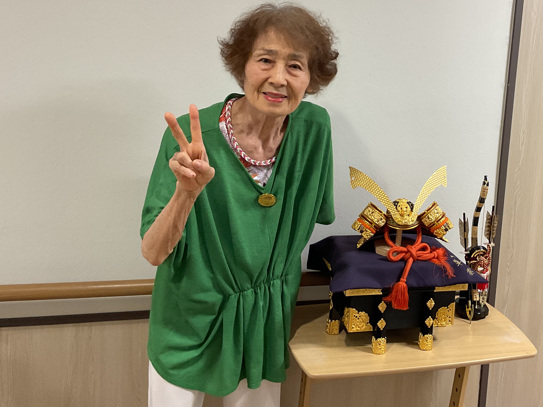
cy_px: 162
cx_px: 389
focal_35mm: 44
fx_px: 690
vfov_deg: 32.8
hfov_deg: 42.0
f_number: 1.8
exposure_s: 1/60
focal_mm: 3
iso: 80
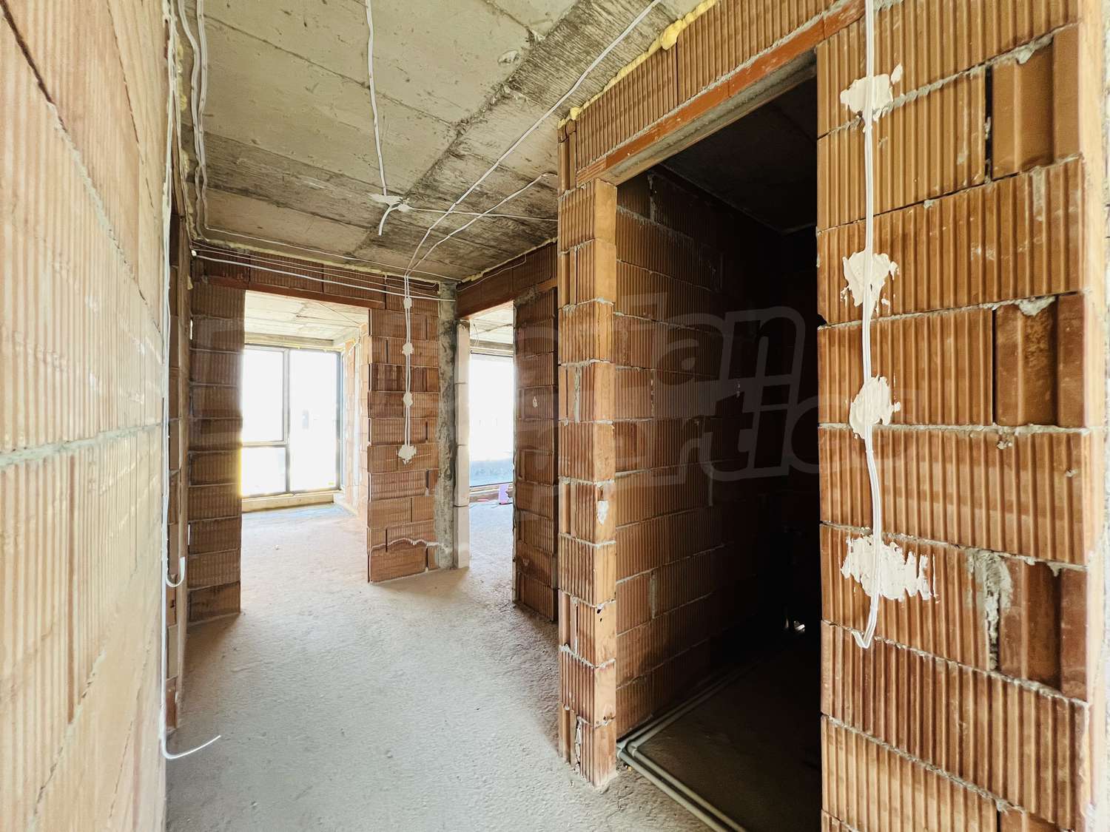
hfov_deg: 106.2
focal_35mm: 13
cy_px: 416
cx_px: 555
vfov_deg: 89.9
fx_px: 417
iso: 200
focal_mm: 1.57
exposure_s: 1/99
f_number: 1.8
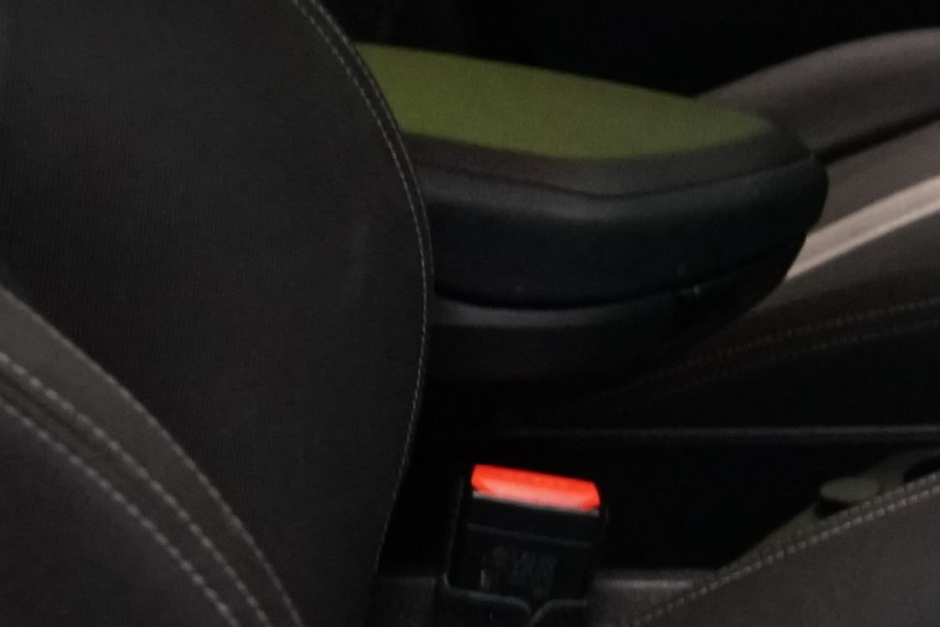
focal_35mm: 147
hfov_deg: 12.8
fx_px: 3838
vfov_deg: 9.3
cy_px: 436
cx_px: 1627
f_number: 4.5
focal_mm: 28
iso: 2500
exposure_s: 1/30
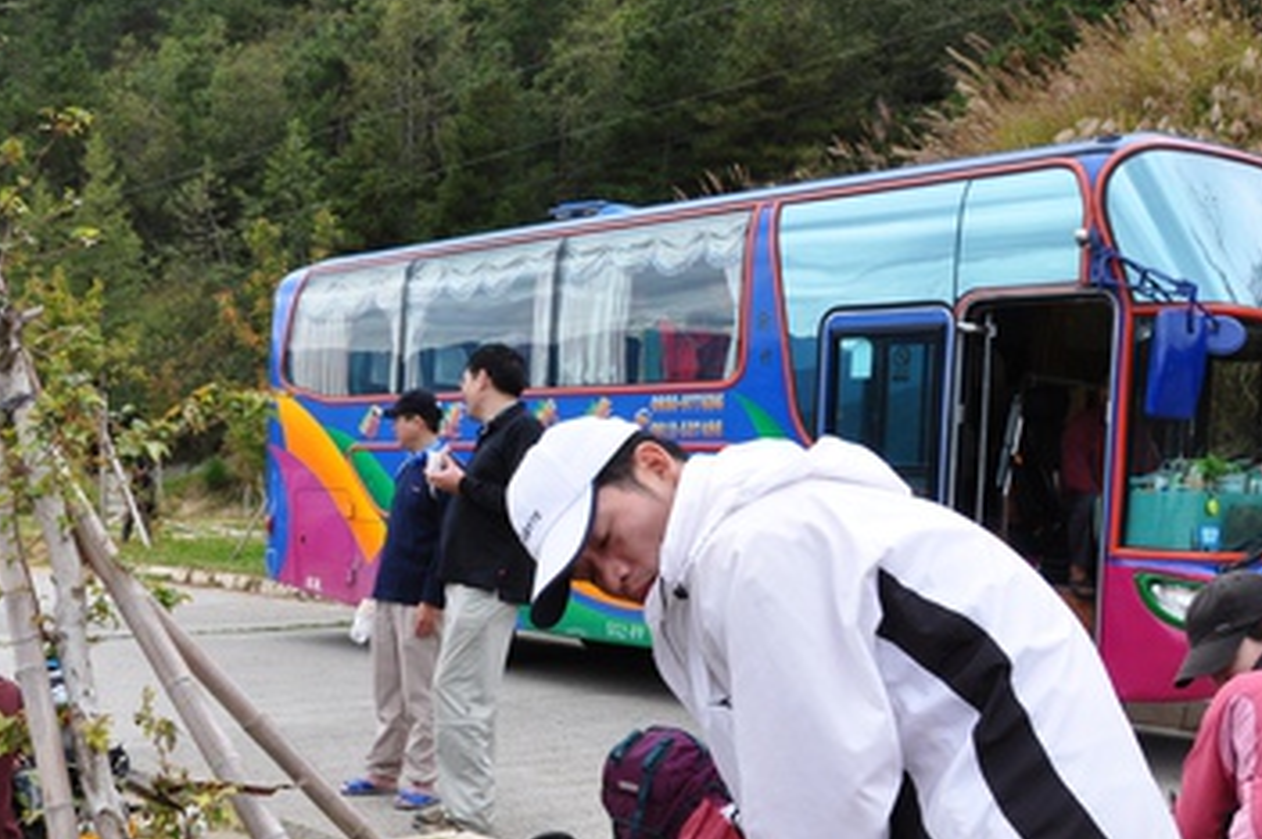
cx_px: 301
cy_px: 644
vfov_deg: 28.7
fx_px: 1611
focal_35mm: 46
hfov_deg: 41.4
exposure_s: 1/200
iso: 400
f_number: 10
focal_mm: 18
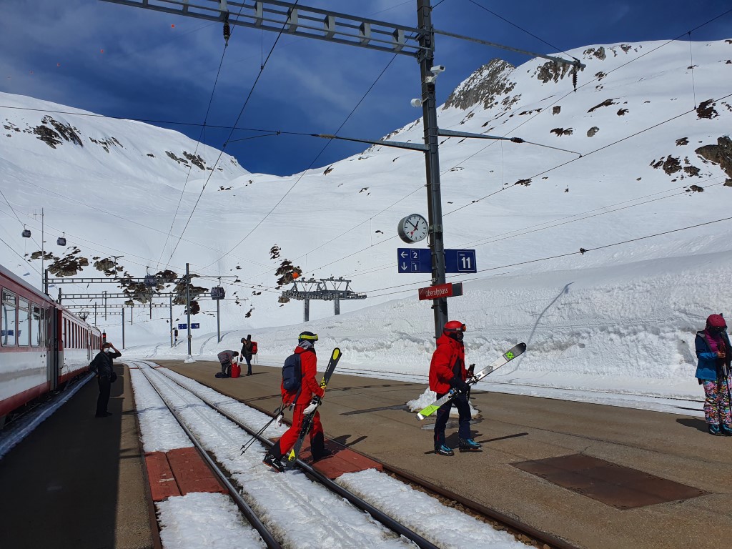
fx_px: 550
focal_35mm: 26
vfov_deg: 53.1
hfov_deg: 67.3
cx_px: 366
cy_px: 274
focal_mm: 4.32
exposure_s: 1/11360
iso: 50
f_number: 2.4
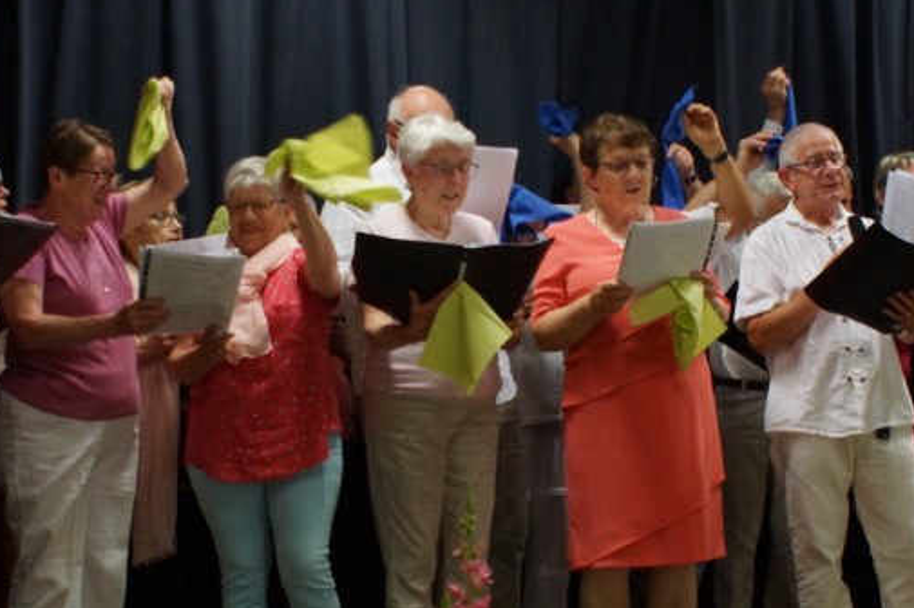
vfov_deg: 18.6
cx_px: 409
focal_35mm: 73
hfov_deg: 27.7
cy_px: 366
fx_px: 1852
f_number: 4.5
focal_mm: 24
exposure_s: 1/100
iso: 1600
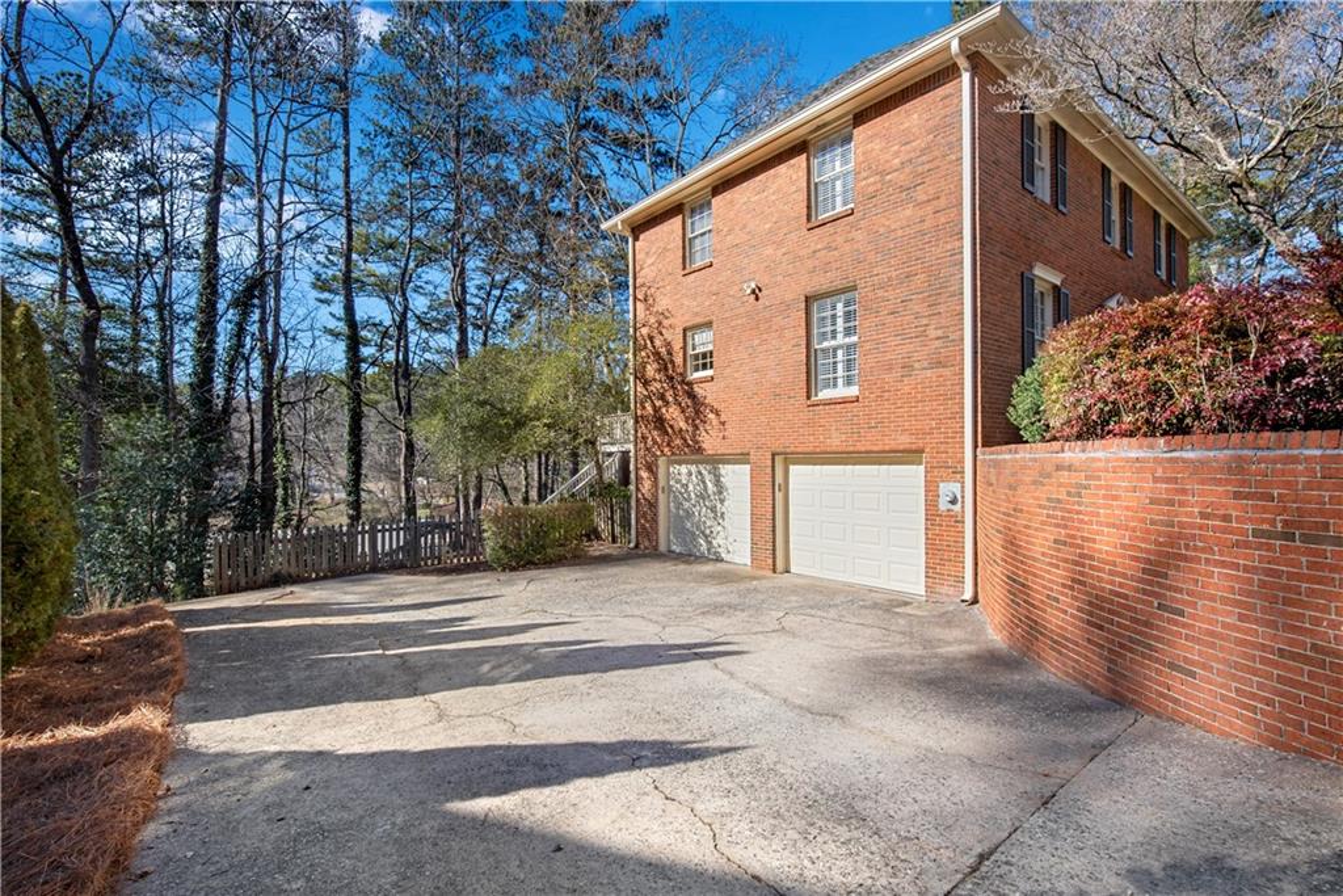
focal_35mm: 16
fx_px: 597
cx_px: 672
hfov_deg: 96.7
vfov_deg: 73.8
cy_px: 448
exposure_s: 1/160
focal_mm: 16
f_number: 16
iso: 200
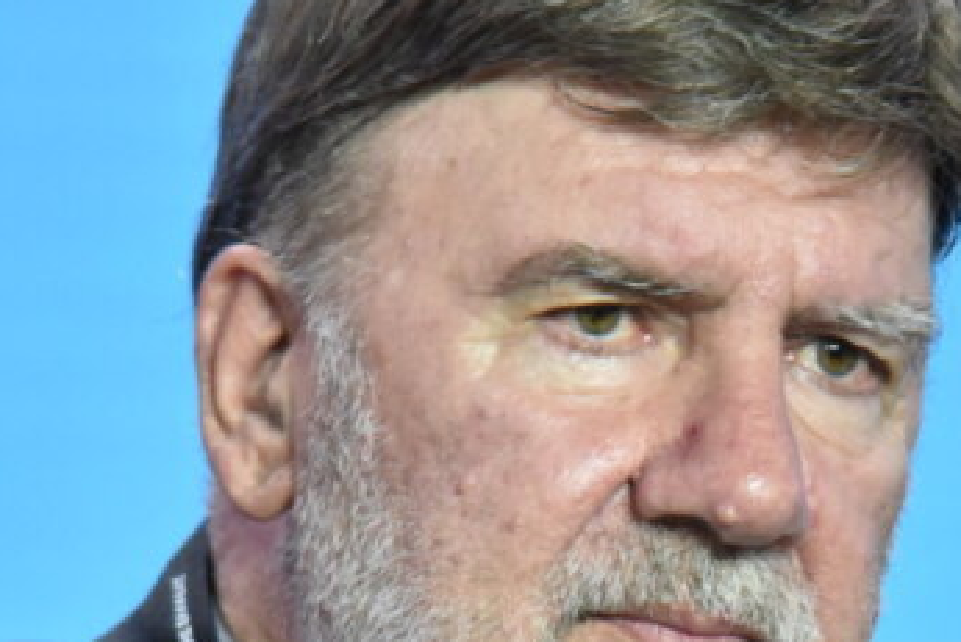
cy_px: 641
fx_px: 28734
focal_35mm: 1076
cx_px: 547
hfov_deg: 1.9
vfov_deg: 1.3
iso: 4000
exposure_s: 1/400
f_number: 5.3
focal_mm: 310
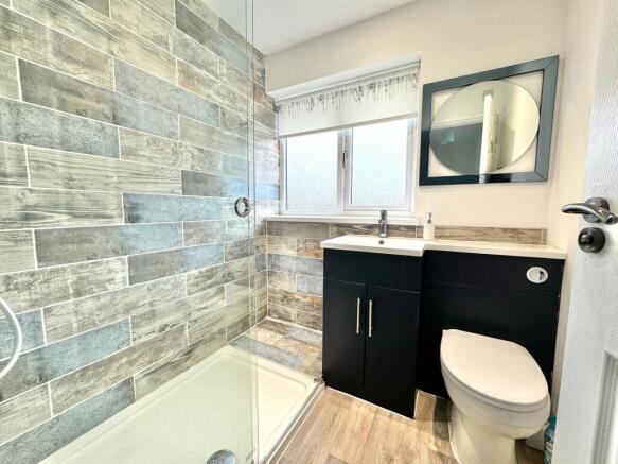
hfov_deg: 102.1
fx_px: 250
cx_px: 309
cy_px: 232
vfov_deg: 85.7
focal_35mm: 14
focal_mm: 2.22
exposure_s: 1/100
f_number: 2.2
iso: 64
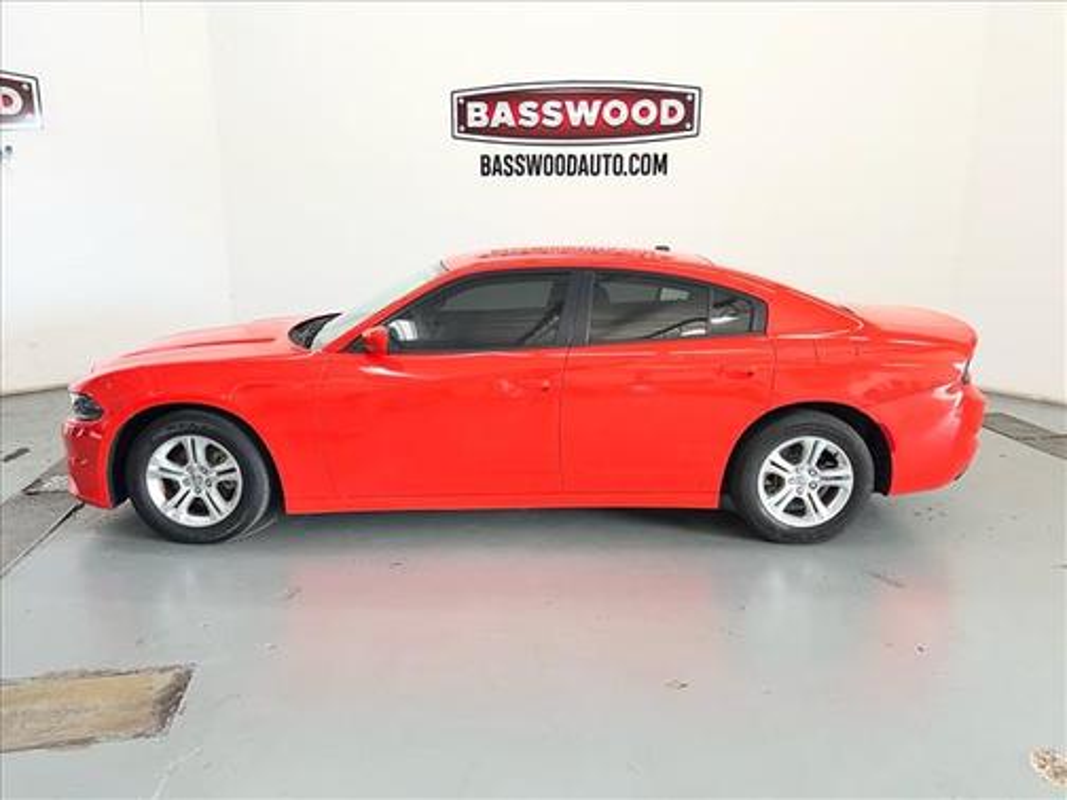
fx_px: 801
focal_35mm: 26
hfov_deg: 67.3
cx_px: 534
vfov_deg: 53.1
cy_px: 400
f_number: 1.5
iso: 80
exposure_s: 1/120
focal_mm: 5.7
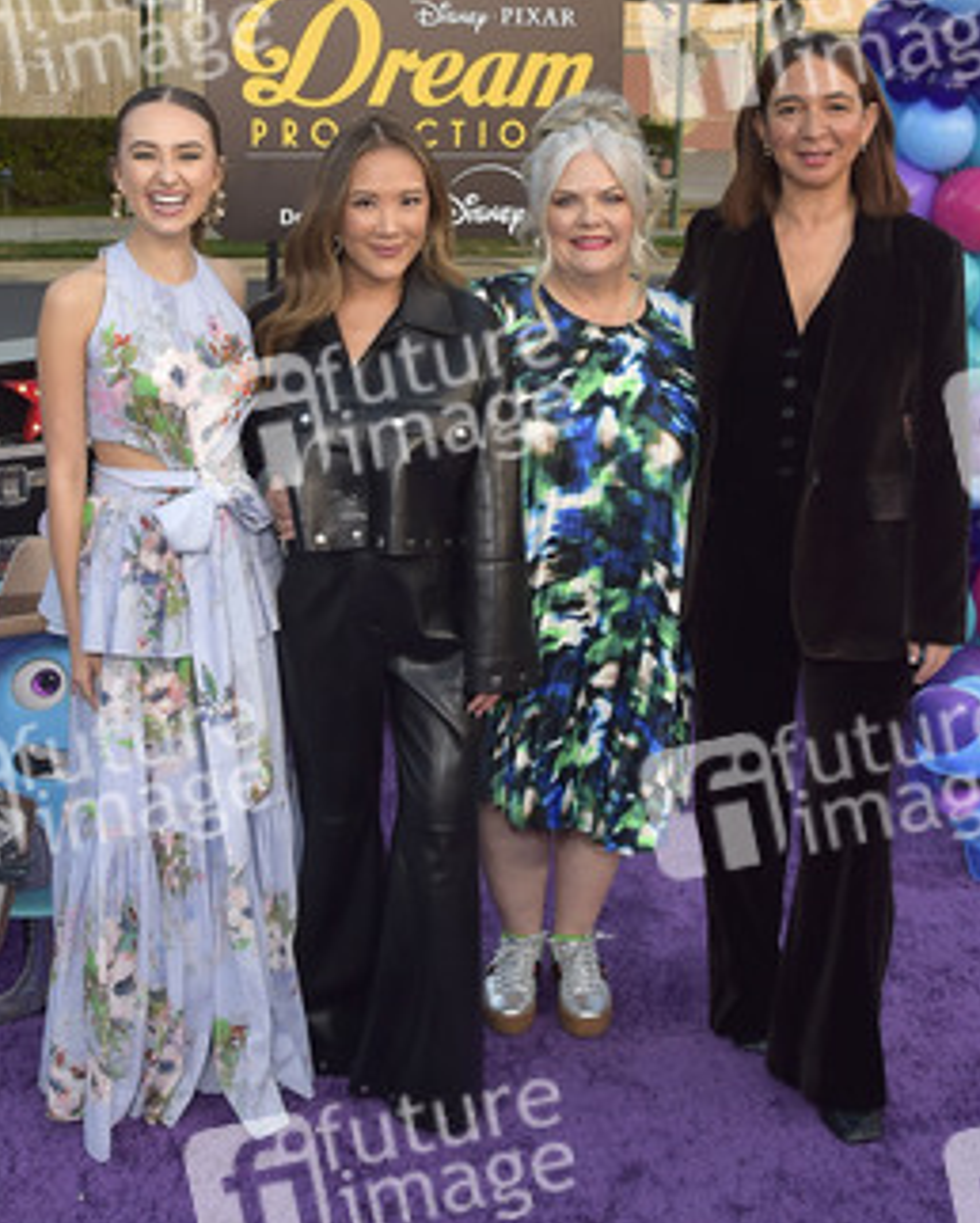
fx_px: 1014
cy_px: 600
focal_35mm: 28
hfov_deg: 51.6
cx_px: 492
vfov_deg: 62.2
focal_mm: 24
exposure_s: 1/250
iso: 640
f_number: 6.3
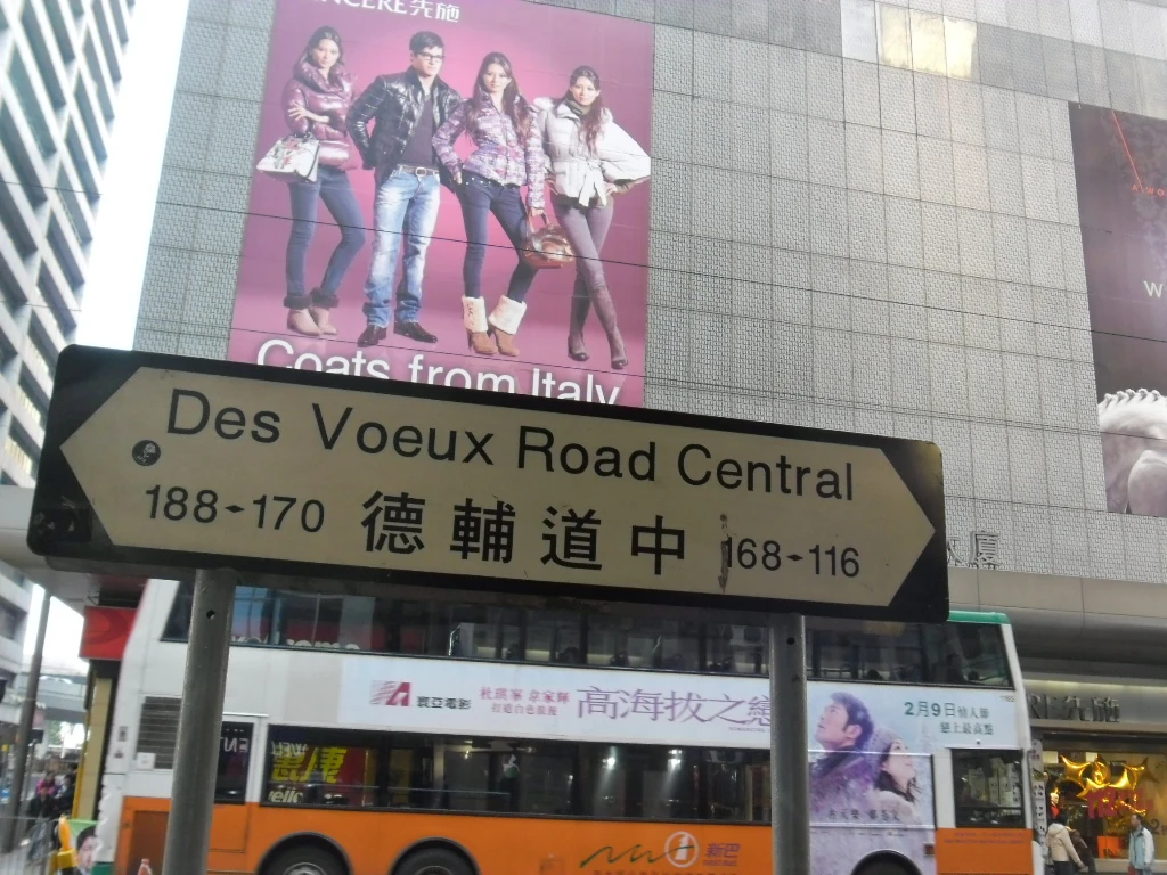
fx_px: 1247
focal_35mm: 37
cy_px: 438
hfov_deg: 50.1
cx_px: 584
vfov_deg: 38.7
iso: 100
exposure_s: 1/82
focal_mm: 6.6
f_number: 4
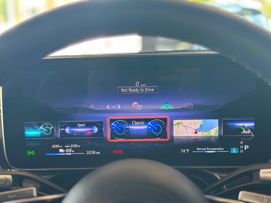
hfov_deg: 39.7
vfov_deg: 30.3
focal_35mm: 48
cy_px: 102
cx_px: 136
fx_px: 376
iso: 250
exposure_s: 1/120
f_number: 1.78
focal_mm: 6.86
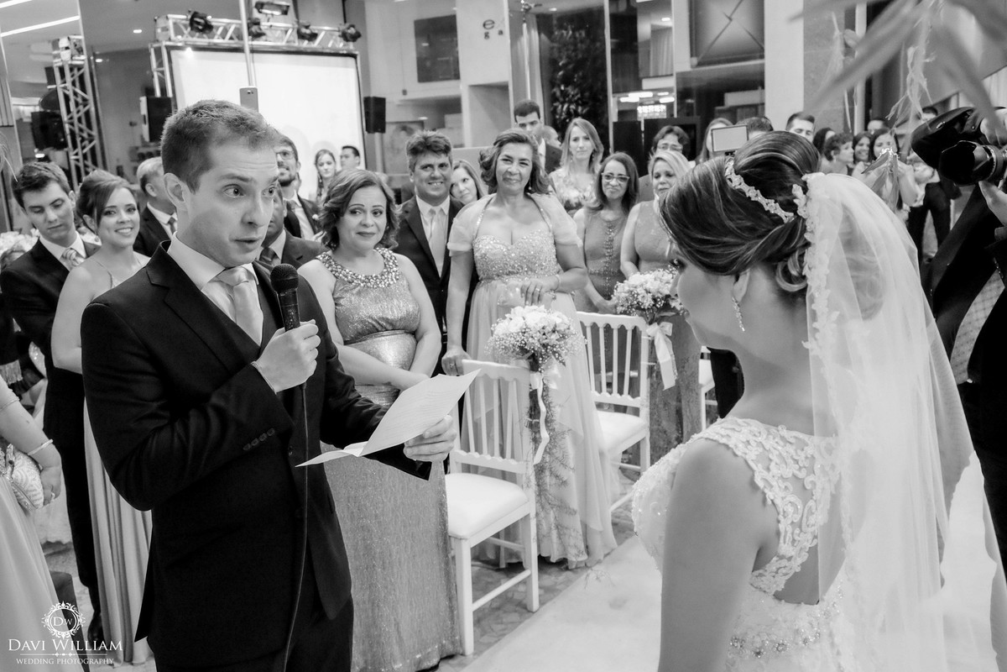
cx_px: 504
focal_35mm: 32
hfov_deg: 58.7
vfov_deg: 41.1
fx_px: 895
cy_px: 336
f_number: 4.5
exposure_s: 1/80
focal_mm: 21.4
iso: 4000
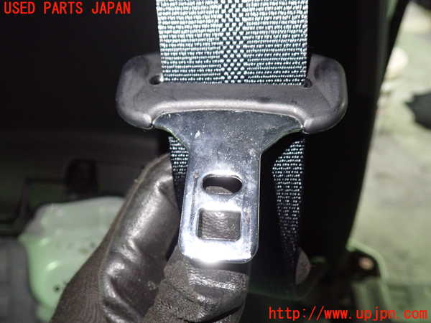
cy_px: 162
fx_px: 374
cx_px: 216
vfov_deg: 46.8
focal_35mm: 30
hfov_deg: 60.0
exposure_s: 1/30
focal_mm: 5.4
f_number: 2.3
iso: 640
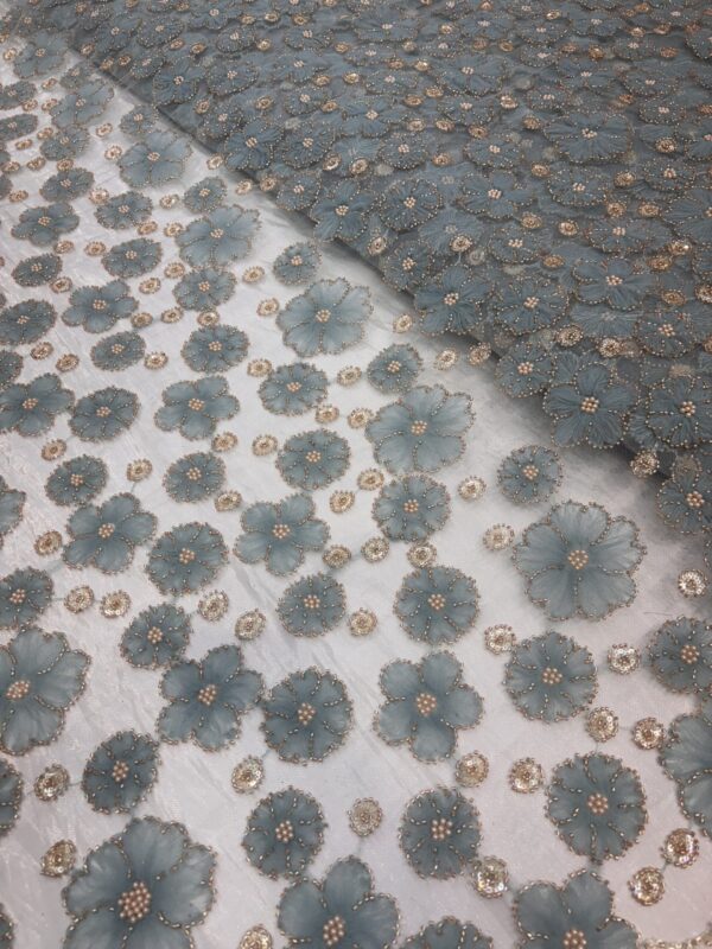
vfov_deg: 67.3
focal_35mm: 26
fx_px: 713
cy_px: 474
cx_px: 356
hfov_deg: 53.1
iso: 40
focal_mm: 5.96
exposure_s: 1/233
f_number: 1.6
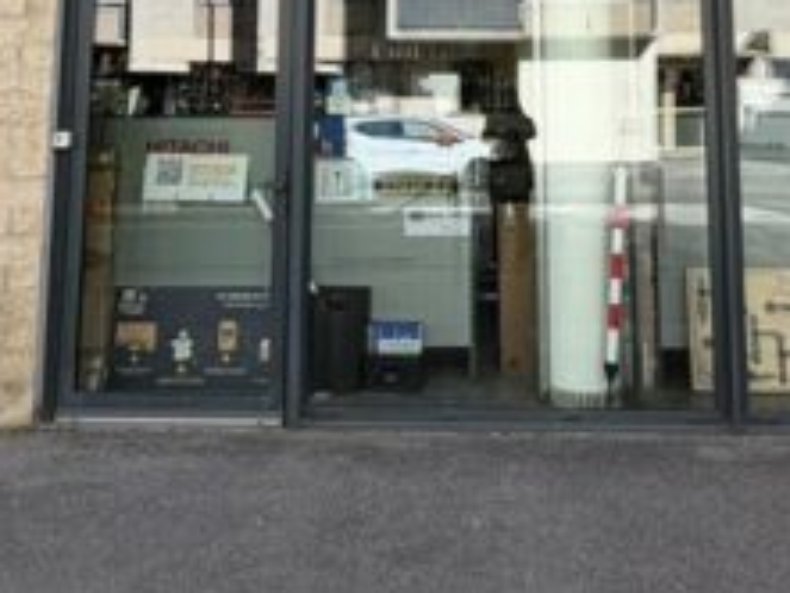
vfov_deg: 30.6
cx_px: 472
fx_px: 982
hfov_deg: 43.6
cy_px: -32
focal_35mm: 43
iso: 50
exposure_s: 1/502
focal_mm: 2.22
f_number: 2.2
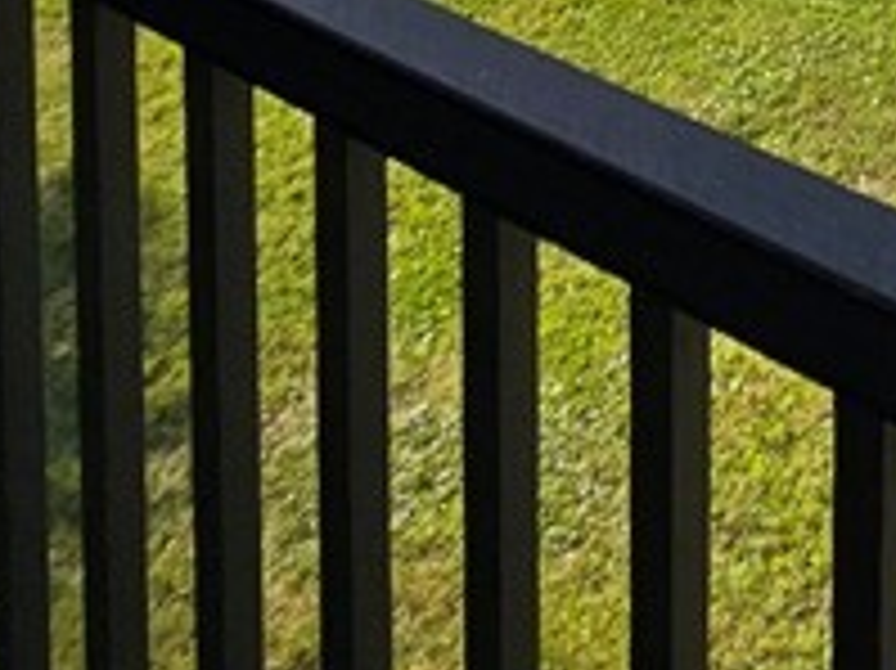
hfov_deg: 25.8
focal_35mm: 67
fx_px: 1733
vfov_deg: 16.1
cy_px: -724
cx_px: 1090
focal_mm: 2.2
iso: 50
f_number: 2.2
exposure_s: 1/1222
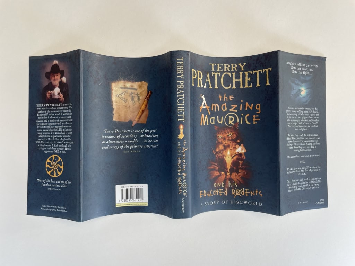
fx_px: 267
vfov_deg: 53.1
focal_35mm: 26
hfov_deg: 67.3
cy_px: 133
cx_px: 178
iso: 40
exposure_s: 1/121
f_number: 1.6
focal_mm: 4.2
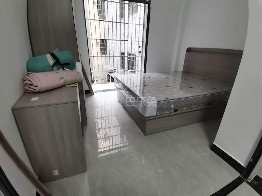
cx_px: 131
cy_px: 98
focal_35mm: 17
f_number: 2.4
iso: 250
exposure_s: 1/33.3
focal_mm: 1.78
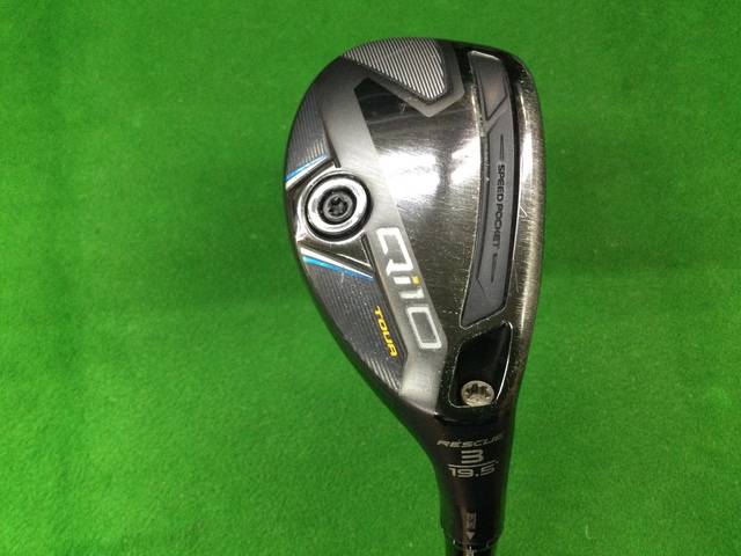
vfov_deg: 45.4
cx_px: 370
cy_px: 278
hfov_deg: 58.4
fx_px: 664
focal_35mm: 31
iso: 125
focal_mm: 3.3
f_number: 2.4
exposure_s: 1/30
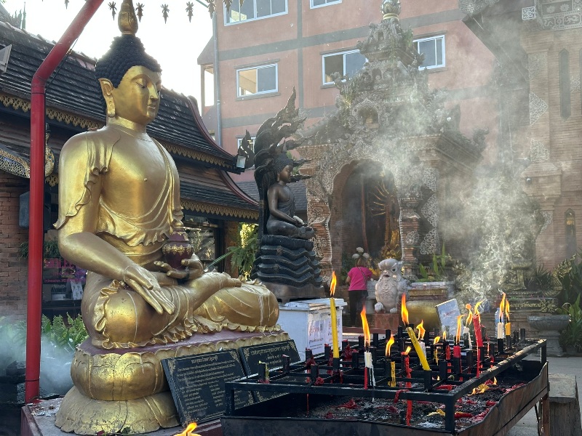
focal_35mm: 48
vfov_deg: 30.3
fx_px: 807
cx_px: 291
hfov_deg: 39.7
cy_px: 218
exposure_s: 1/341
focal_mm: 6.86
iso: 64
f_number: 1.78
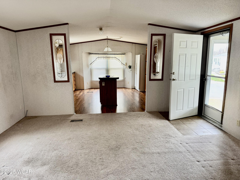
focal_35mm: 24
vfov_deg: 56.8
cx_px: 120
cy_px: 90
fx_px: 166
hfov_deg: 71.6
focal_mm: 6.76
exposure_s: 1/60
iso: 250
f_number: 1.78
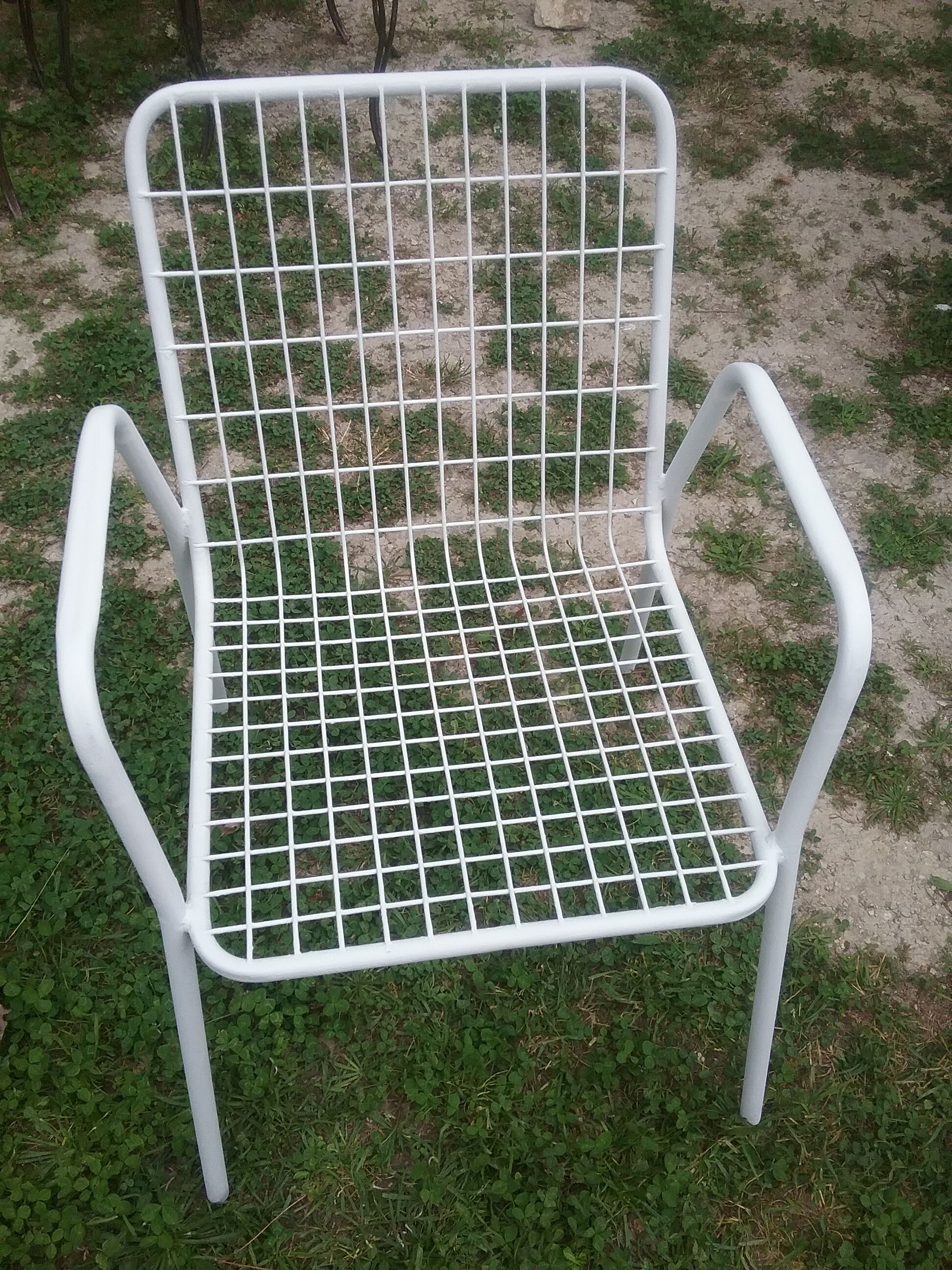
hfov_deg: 45.4
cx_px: 476
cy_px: 635
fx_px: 1137
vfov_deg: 58.4
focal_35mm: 31
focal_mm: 3.3
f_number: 2.2
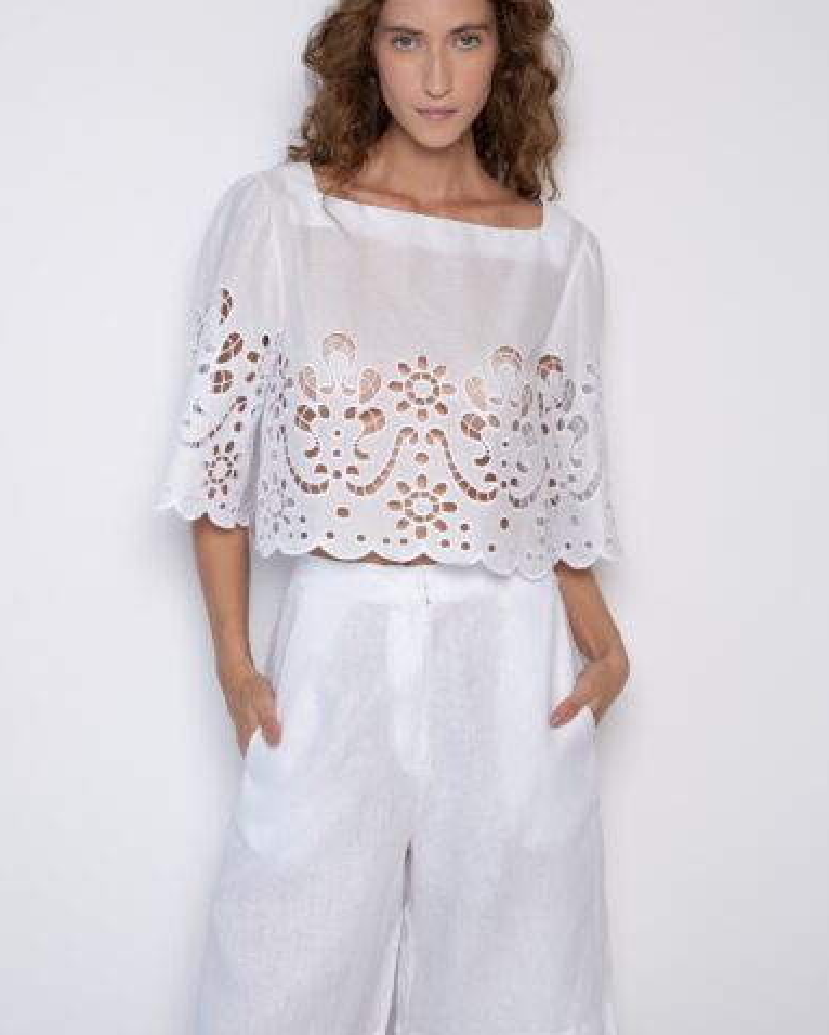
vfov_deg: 28.7
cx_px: 411
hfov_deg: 23.2
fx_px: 2022
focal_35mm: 66
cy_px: 475
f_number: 4.5
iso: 250
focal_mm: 56
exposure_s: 1/125
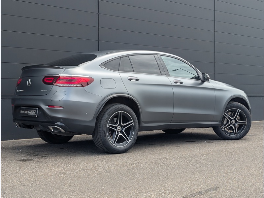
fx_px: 374
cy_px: 99
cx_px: 132
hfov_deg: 38.9
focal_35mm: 49
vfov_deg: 29.7
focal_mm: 6.9
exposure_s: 1/524
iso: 21
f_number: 1.68
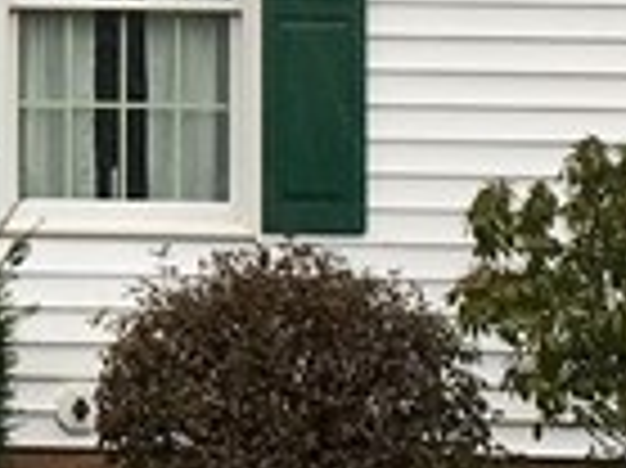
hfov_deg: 9.0
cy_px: -162
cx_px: -387
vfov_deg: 6.9
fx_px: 3867
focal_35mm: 214
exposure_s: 1/120
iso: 25
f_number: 2.2
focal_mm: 4.15
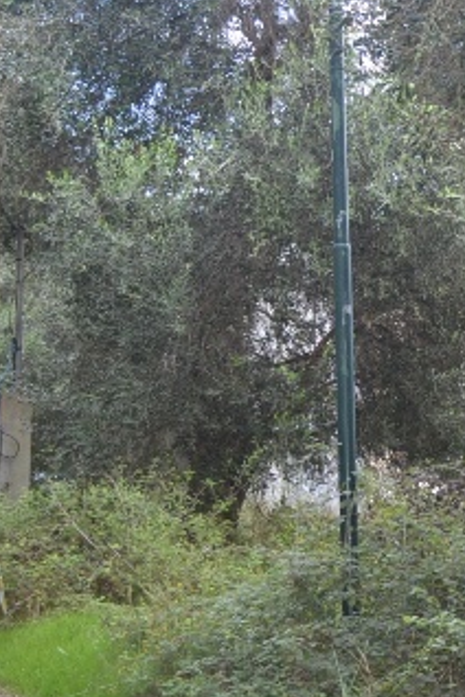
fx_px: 1608
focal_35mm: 83
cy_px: 325
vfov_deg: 24.5
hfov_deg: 15.1
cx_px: 730
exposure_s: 1/125
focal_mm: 22
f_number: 4
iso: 320
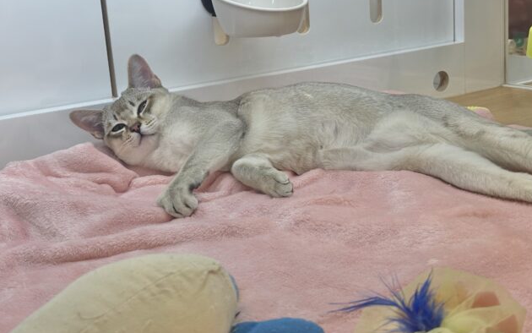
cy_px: 140
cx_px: 269
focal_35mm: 56
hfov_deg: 36.3
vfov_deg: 23.1
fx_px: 812
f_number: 1.6
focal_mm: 5.96
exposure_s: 1/100
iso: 40
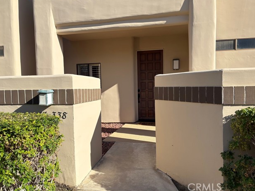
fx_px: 199
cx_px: 129
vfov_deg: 51.4
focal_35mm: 27
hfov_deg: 65.3
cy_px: 94
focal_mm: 5.96
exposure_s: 1/3125
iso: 50
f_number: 1.6
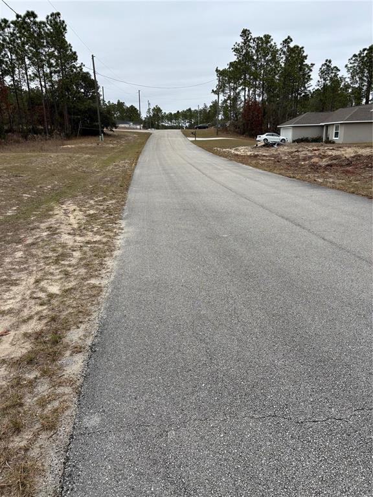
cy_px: 248
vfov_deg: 67.3
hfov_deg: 53.1
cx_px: 186
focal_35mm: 26
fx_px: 374
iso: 50
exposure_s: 1/1984
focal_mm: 5.96
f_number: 1.6
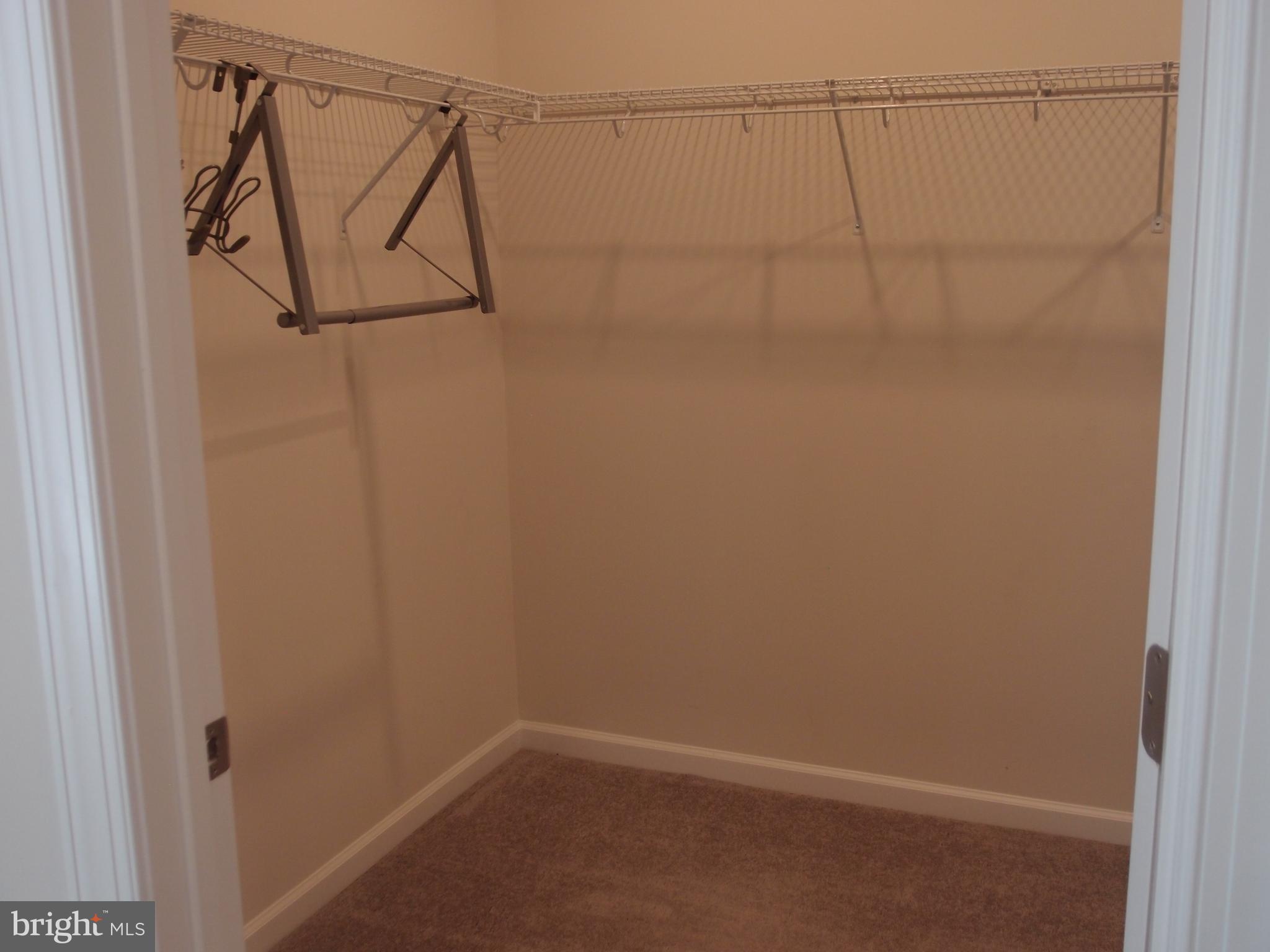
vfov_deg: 44.2
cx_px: 635
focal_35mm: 32
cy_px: 476
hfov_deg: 56.8
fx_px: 1174
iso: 125
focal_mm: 6.87
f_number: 1.9
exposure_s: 1/80
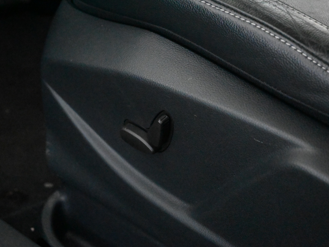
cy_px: 124
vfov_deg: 19.2
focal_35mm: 77
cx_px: 153
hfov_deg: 25.5
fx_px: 727
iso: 25600
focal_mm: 47
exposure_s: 1/80
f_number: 6
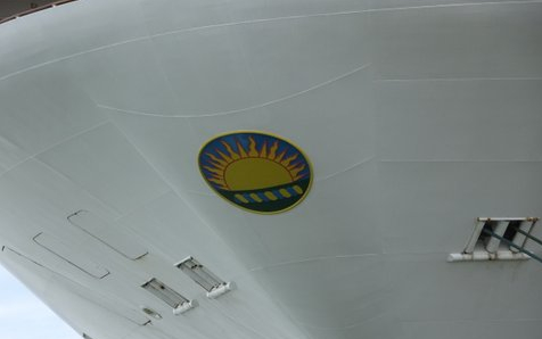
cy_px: 204
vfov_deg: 5.6
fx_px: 3458
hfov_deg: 9.0
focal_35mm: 234
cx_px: 272
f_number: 6.3
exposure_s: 1/250
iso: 100
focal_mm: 37.35
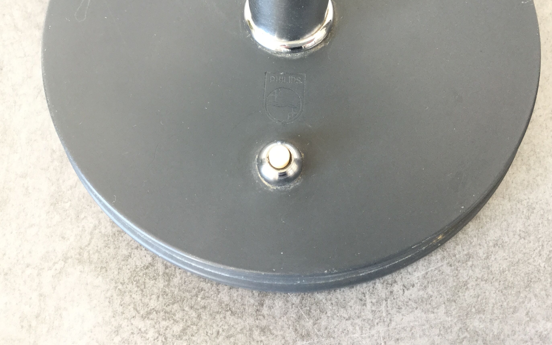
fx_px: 587
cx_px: 280
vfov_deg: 32.4
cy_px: 105
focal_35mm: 39
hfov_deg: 50.4
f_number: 2.4
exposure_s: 1/33
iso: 80
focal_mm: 3.3
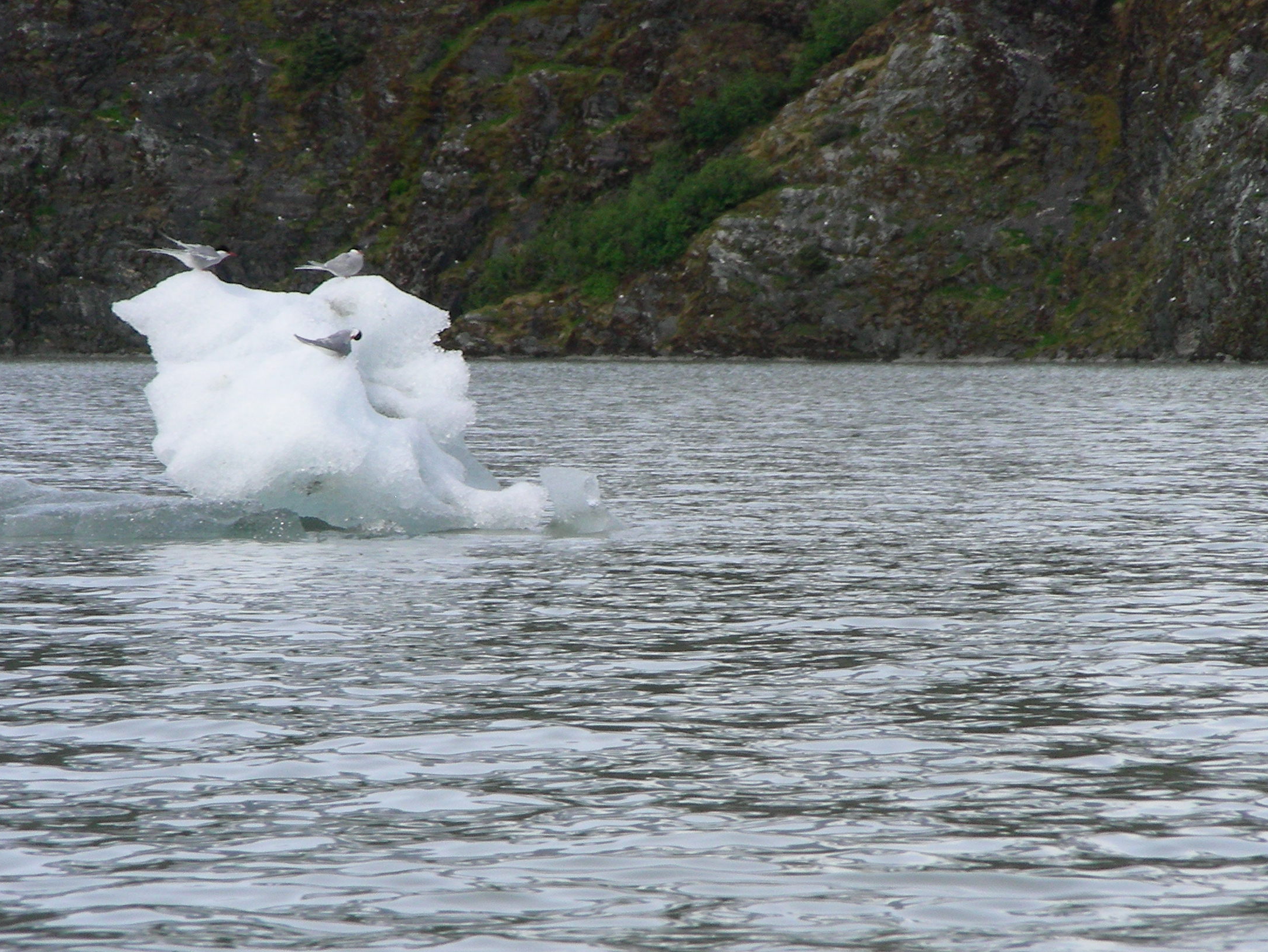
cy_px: 572
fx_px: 10954
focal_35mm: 299
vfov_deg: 5.0
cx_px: 650
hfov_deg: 6.6
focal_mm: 38.3
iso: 50
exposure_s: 1/430
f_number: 5.6
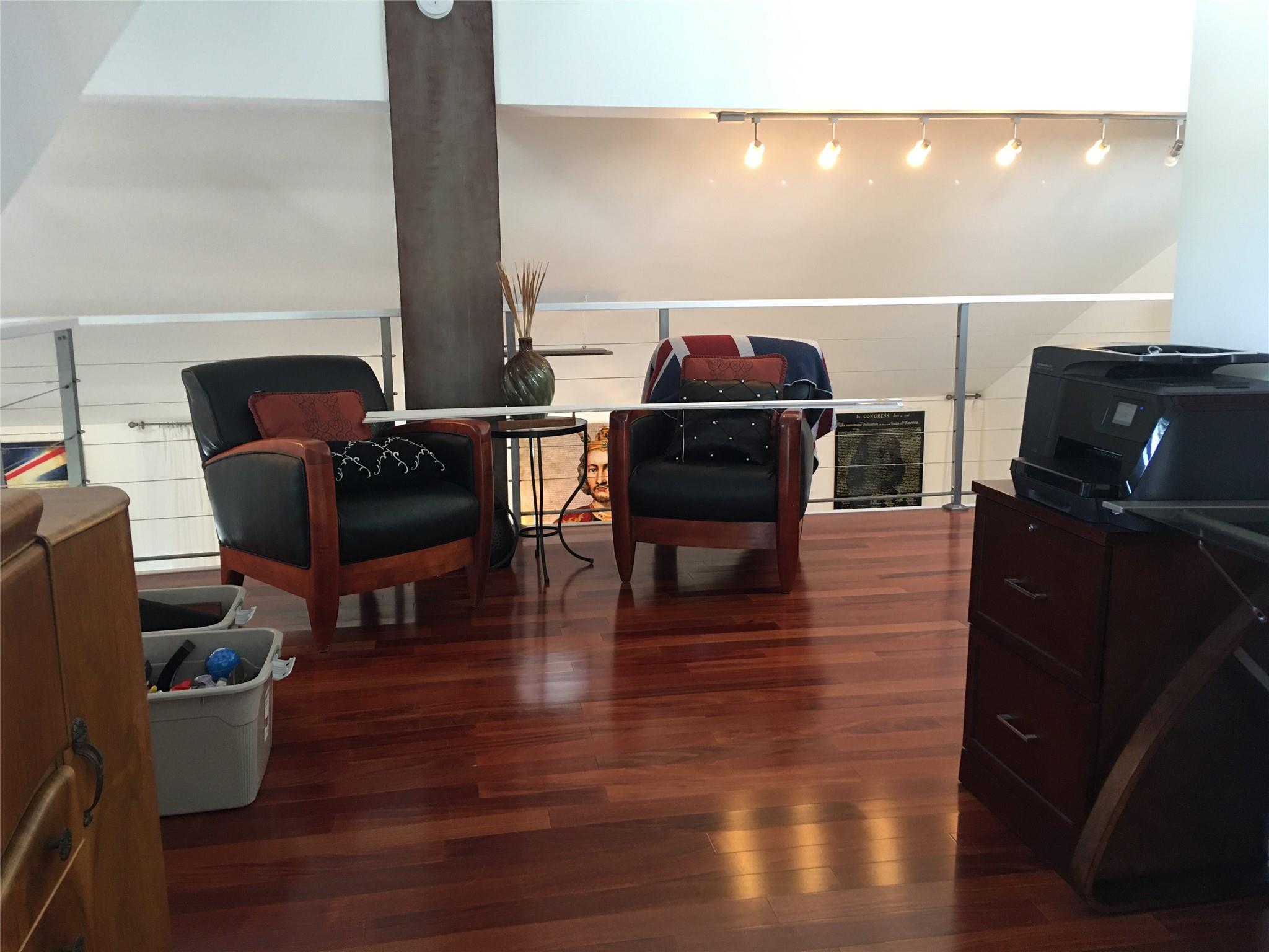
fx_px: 1063
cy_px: 476
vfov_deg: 48.2
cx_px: 634
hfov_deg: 61.7
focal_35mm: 29
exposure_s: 1/15
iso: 64
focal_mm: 4.15
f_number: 2.2
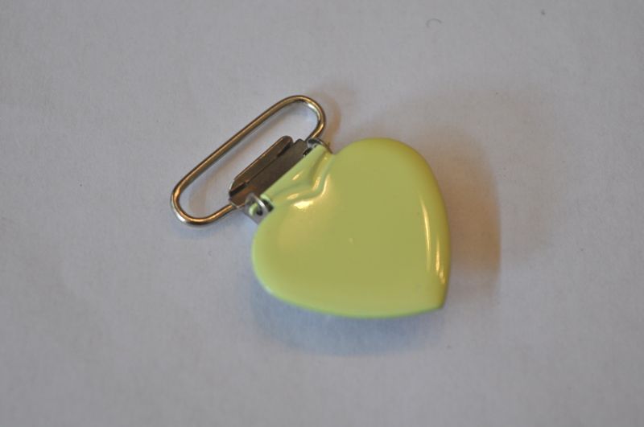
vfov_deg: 16.5
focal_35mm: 82
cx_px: 322
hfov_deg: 24.7
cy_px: 214
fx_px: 1474
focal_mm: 55
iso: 400
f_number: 5.6
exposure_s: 1/125
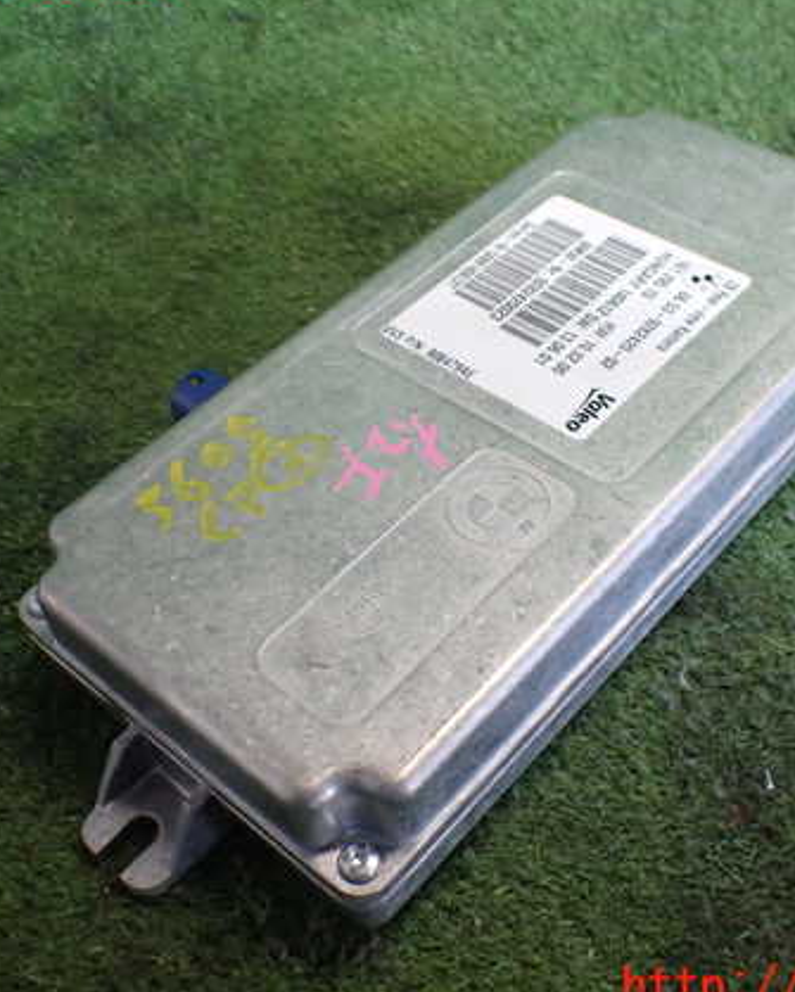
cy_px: 484
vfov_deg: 43.8
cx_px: 446
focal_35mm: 42
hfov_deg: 35.7
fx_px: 1234
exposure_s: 1/125
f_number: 2.3
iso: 640
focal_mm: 5.4
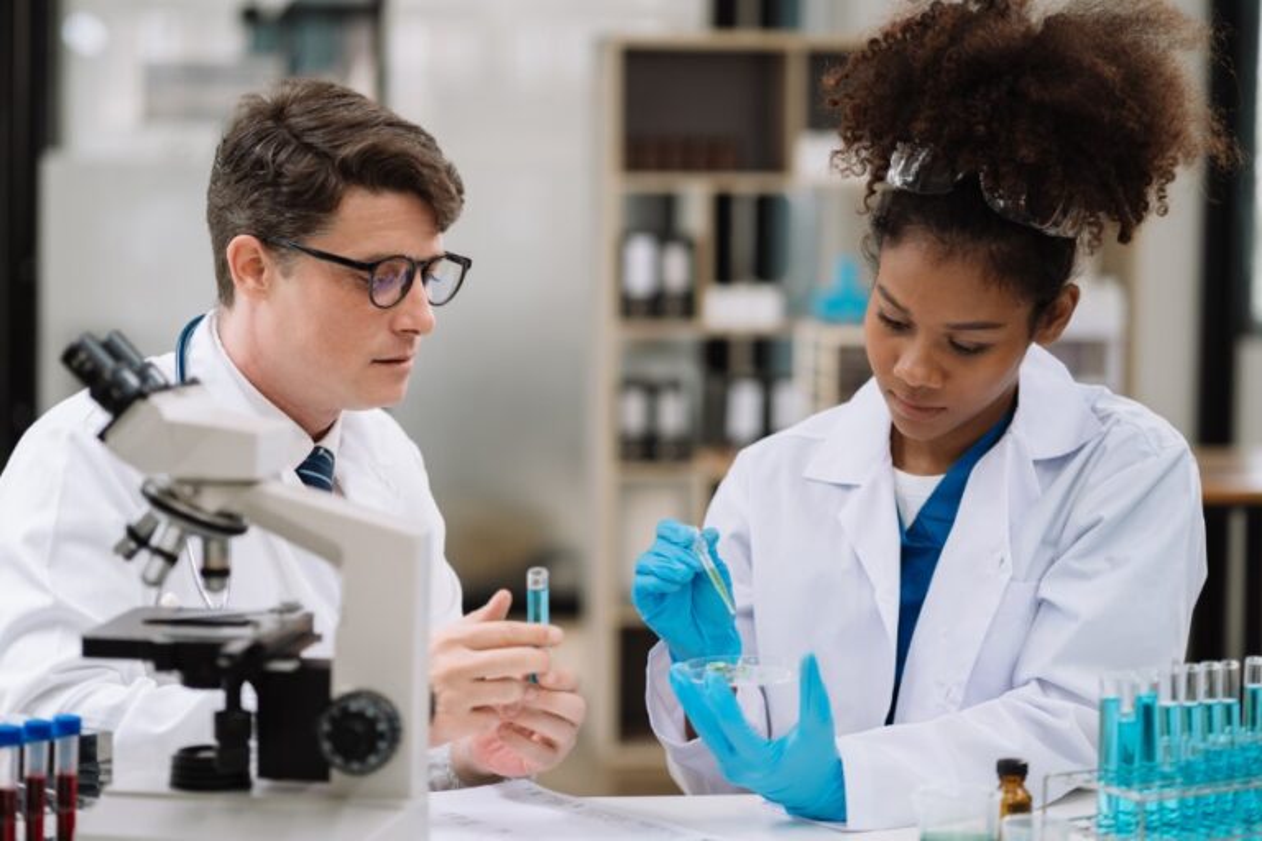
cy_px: 420
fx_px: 2979
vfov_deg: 16.1
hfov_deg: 23.9
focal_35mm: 85
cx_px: 631
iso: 200
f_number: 2.5
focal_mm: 85
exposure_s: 1/250
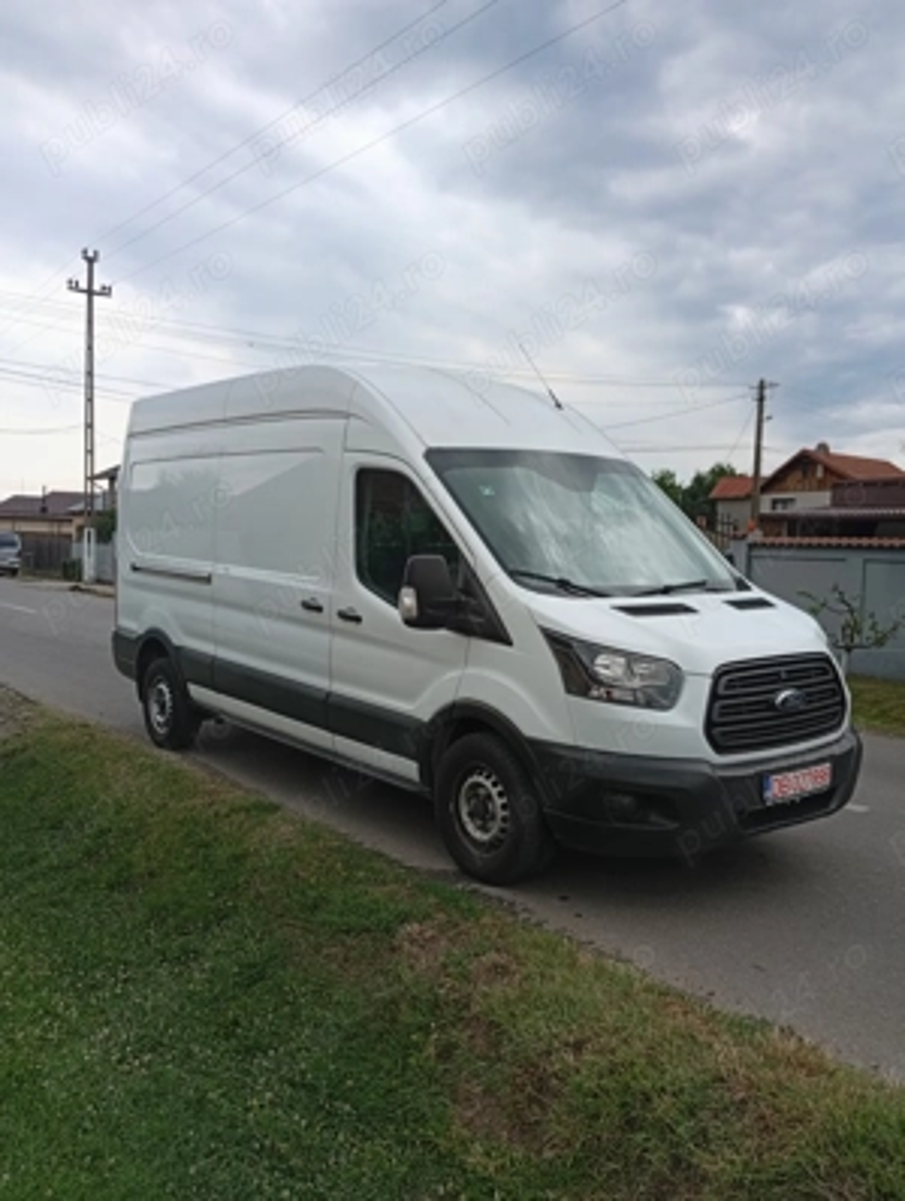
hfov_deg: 48.4
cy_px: 600
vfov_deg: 61.6
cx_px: 452
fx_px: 1008
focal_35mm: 29
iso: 50
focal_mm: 3.98
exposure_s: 1/132
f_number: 1.8
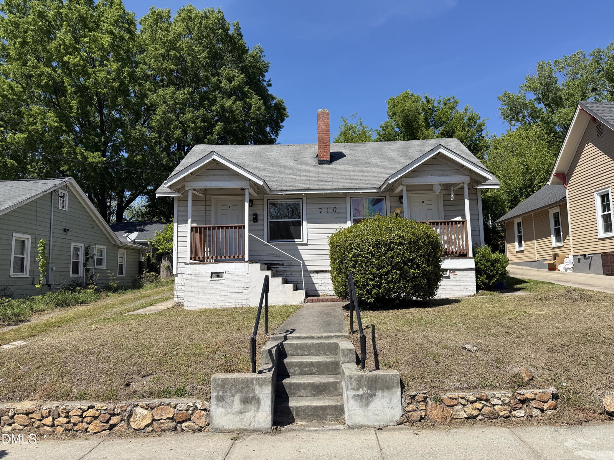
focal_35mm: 24
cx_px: 307
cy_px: 230
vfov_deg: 56.8
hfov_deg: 71.6
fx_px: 426
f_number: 1.78
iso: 80
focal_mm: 6.76
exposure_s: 1/4975
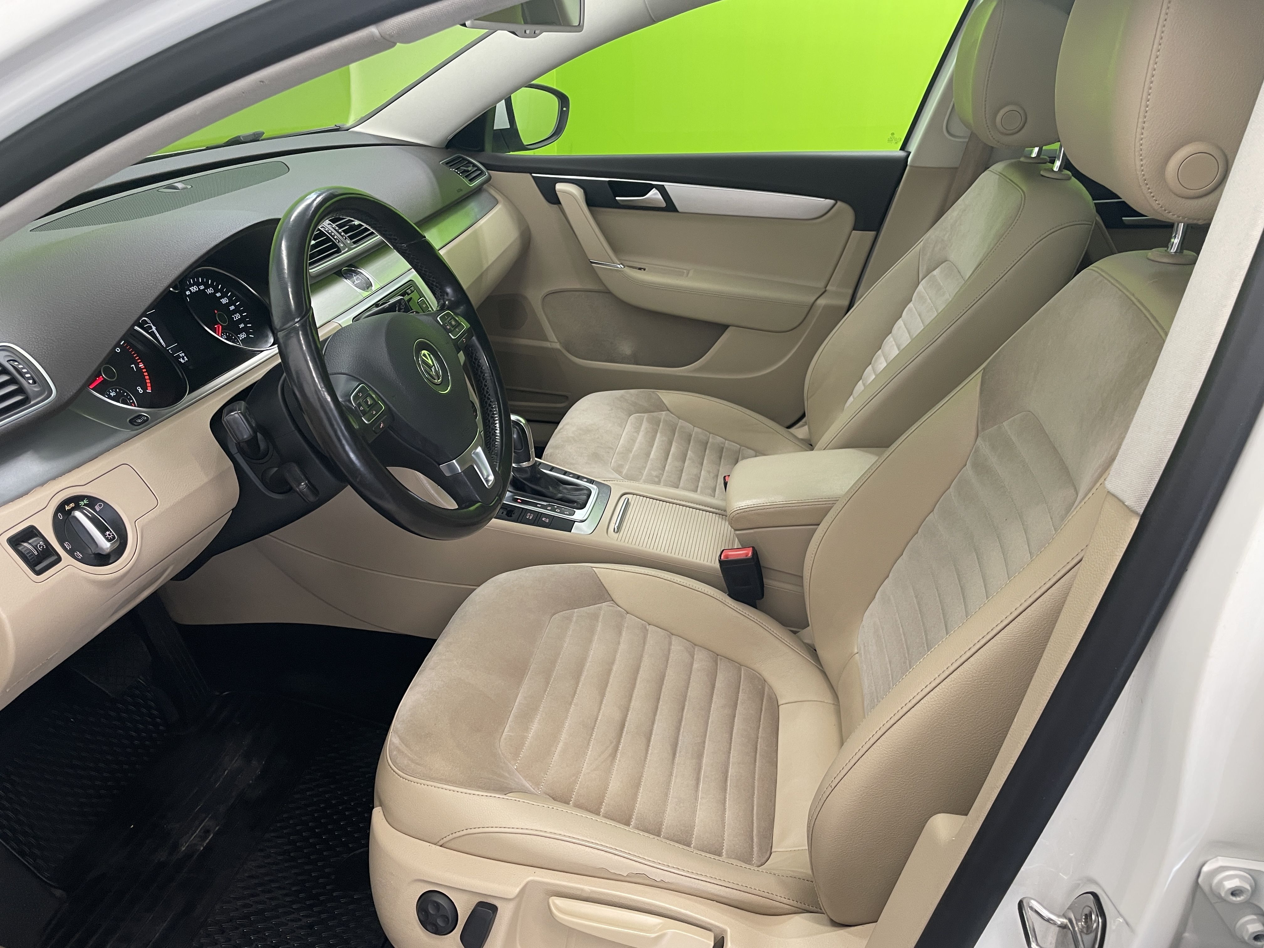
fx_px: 949
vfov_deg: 53.1
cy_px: 474
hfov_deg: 67.3
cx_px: 632
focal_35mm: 26
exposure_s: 1/50
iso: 100
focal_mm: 4.2
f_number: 1.6
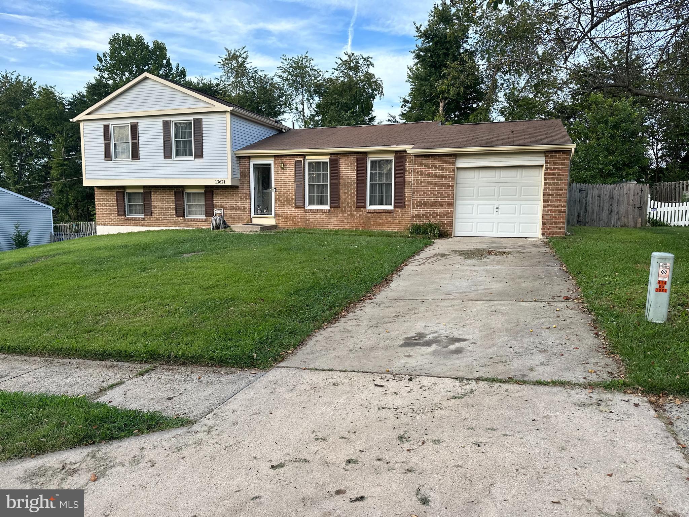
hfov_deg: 71.6
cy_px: 258
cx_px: 344
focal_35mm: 24
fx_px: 478
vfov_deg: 56.8
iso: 80
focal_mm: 6.86
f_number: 1.78
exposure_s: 1/630
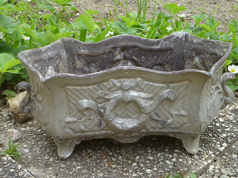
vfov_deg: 30.9
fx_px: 323
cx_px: 119
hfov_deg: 40.4
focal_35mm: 47
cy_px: 89
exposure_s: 1/125
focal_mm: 8.4
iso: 80
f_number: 3.8
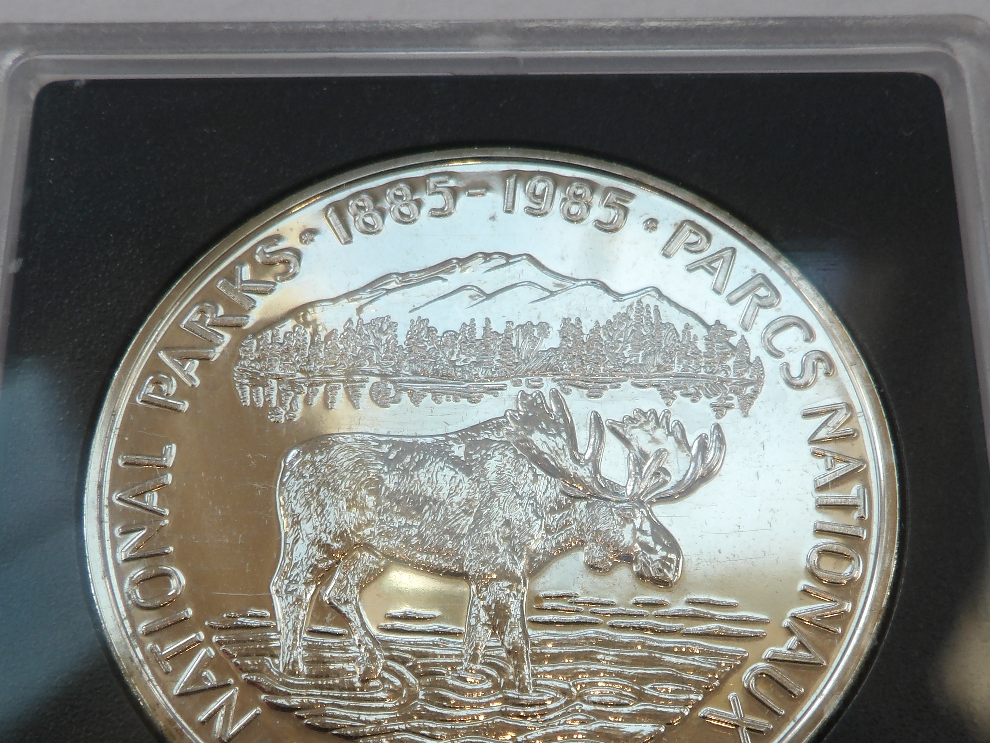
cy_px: 555
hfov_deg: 27.8
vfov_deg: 20.8
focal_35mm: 70
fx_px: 2002
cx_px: 535
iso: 100
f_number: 4.9
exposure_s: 1/60
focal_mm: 7.6
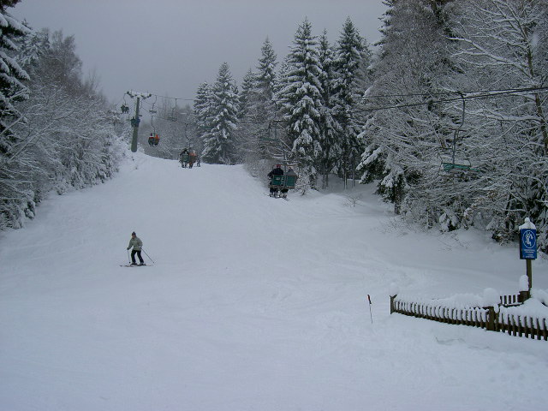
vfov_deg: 36.8
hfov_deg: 47.9
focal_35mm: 39
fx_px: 617
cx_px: 274
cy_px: 206
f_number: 4.7
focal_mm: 8
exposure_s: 1/179
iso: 100
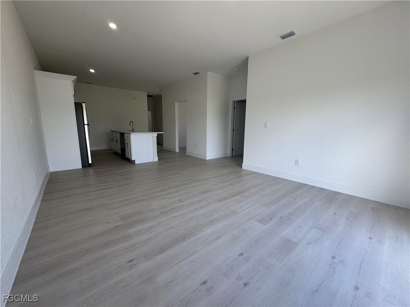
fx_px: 166
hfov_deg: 102.1
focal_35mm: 14
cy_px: 154
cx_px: 205
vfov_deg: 85.7
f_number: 2.2
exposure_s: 1/120
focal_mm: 2.22
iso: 64
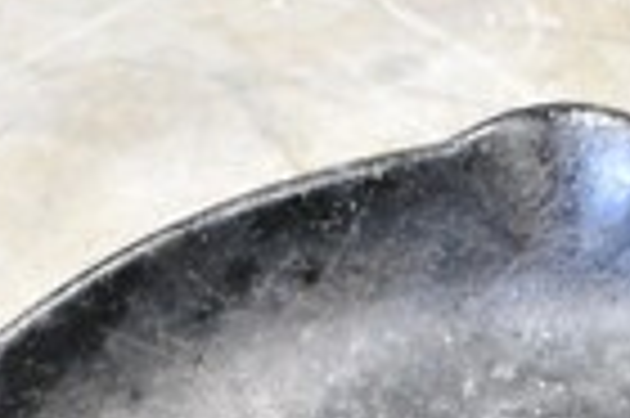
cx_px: 374
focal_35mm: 131
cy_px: 858
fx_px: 2290
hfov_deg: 15.7
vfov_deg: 9.7
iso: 6400
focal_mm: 20
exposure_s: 1/50
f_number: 3.5
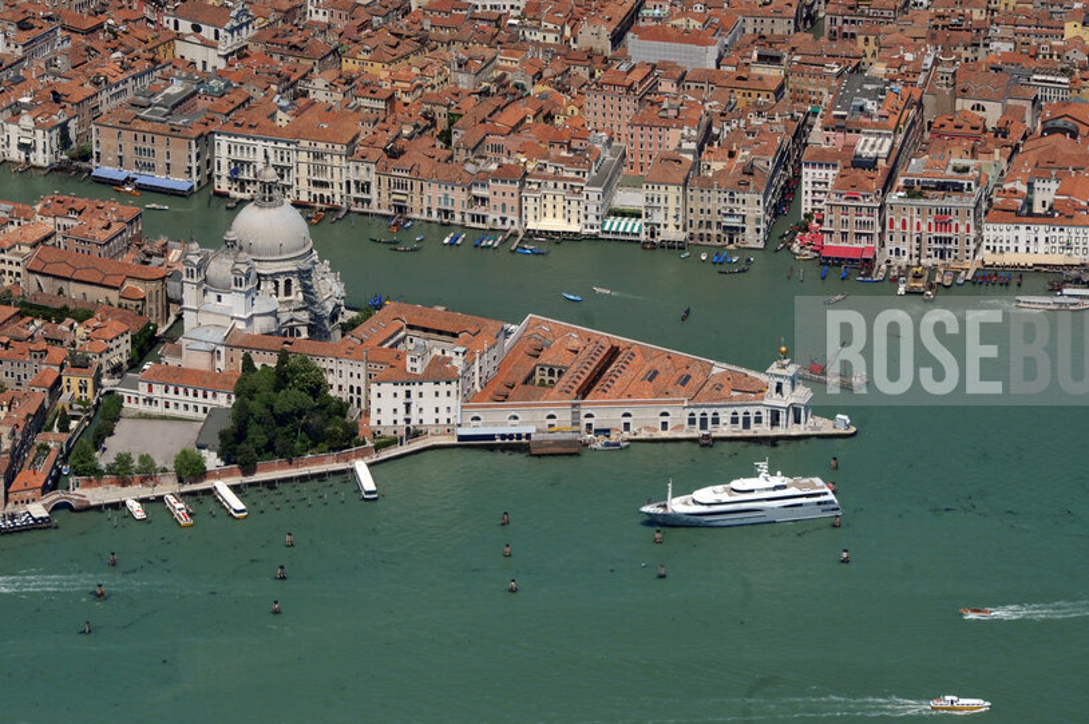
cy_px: 270
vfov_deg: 5.2
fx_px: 8038
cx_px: 499
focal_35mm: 266
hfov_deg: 7.8
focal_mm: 200
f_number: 11
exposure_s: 1/1250
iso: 400
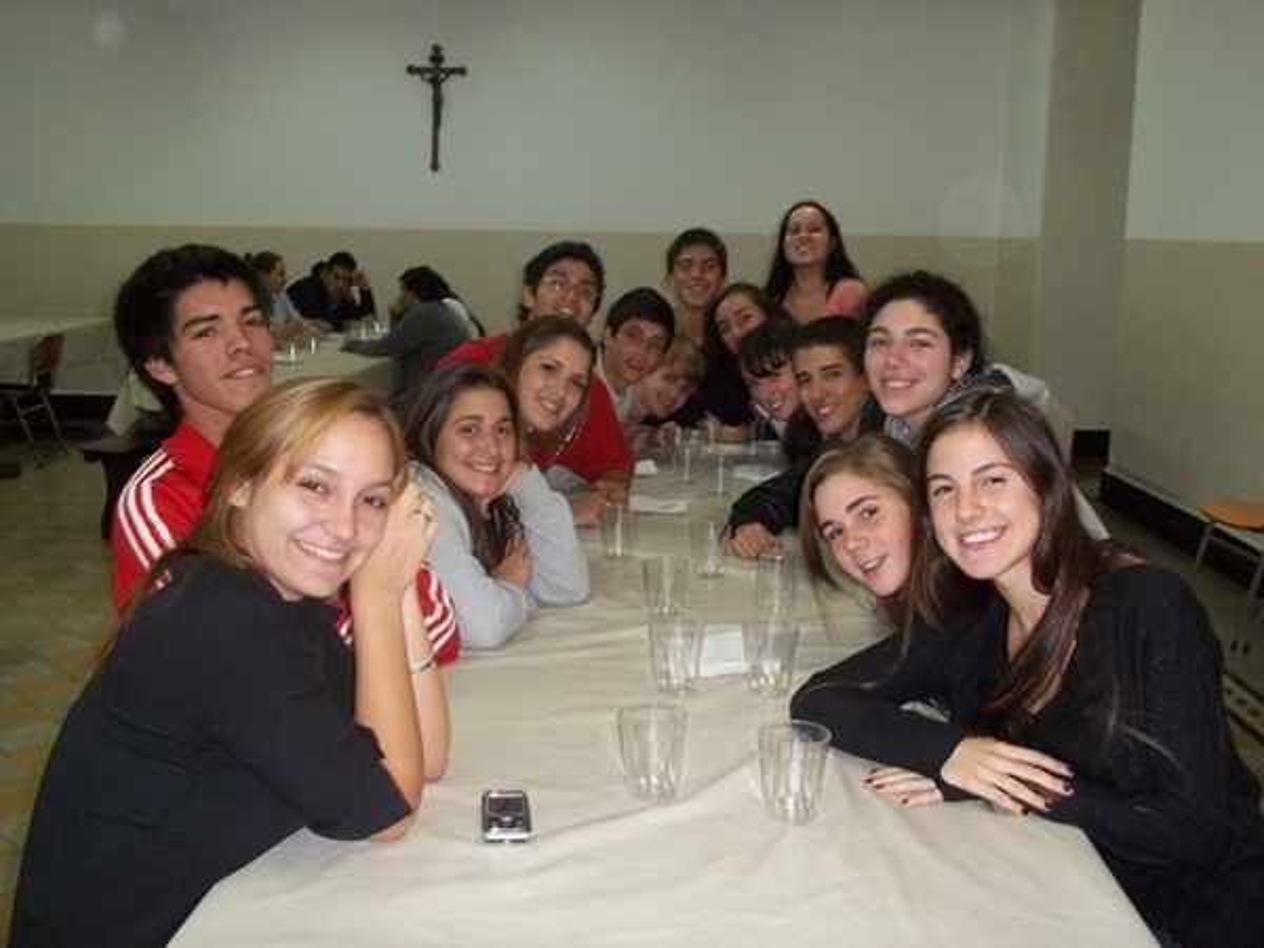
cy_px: 474
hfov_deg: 51.4
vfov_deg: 39.7
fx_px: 1315
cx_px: 632
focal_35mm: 36
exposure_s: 1/30
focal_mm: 6.5
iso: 160
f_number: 3.1
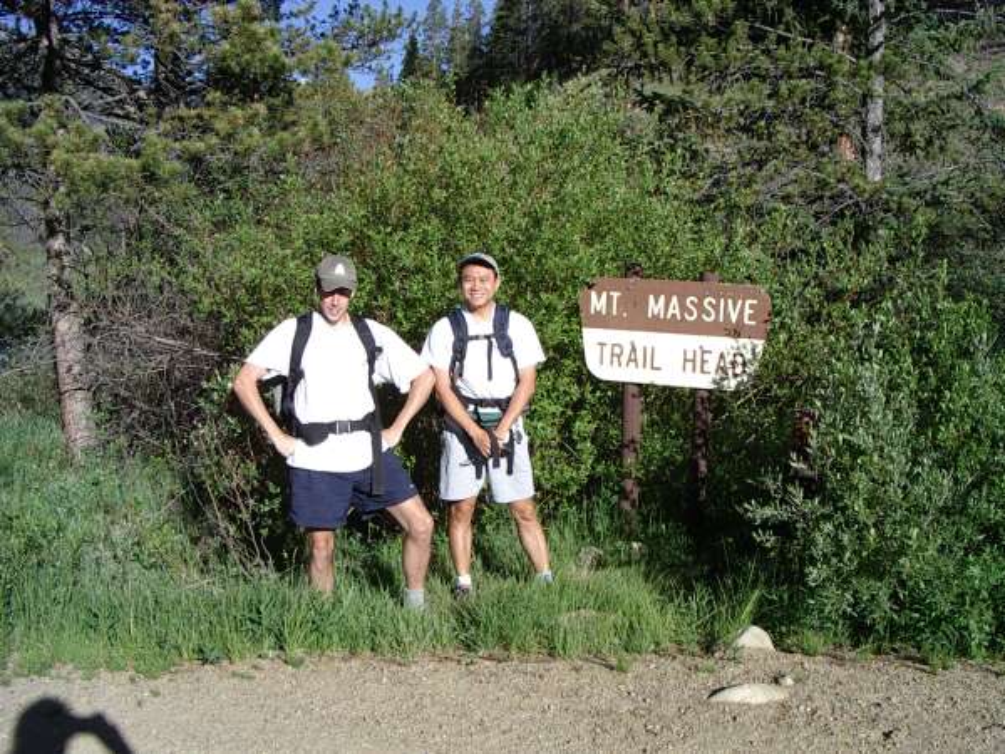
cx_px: 502
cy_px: 377
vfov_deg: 37.7
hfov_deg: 49.0
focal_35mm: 38
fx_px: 1103
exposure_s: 1/400
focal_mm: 5.8
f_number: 4.8
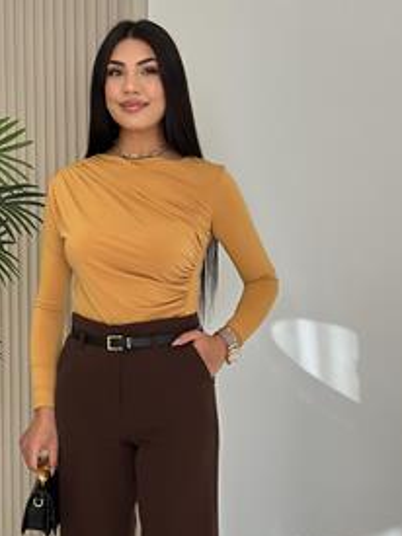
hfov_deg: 15.8
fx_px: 1441
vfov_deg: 21.0
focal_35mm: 93
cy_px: 362
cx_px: 135
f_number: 1.78
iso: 80
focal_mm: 6.86
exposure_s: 1/564
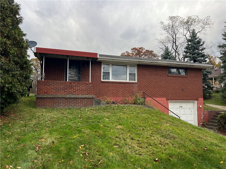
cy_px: 84
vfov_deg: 53.1
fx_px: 170
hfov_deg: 67.3
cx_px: 113
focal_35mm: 26
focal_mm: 5.7
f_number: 1.5
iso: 50
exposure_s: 1/397
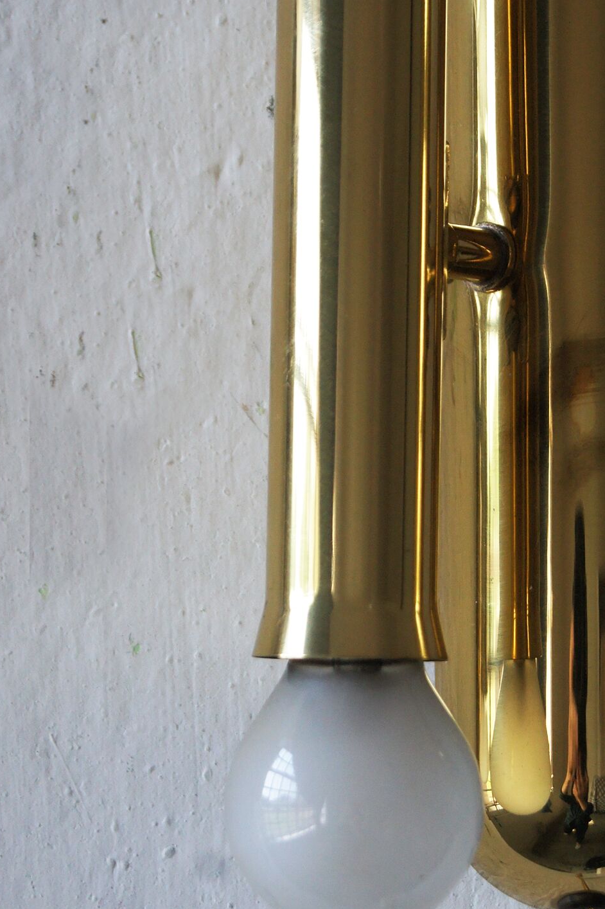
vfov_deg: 17.5
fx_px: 2943
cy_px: 499
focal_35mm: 117
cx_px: 381
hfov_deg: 11.7
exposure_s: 1/250
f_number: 5.6
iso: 400
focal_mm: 55
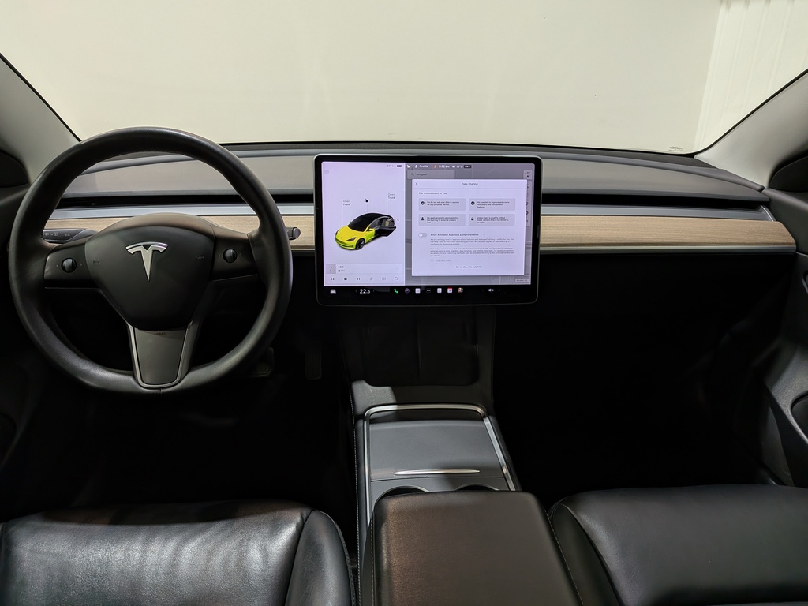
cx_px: 404
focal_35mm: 24
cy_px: 303
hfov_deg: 71.6
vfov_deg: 56.8
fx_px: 560
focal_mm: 4.53
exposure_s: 1/104
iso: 28
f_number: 1.7
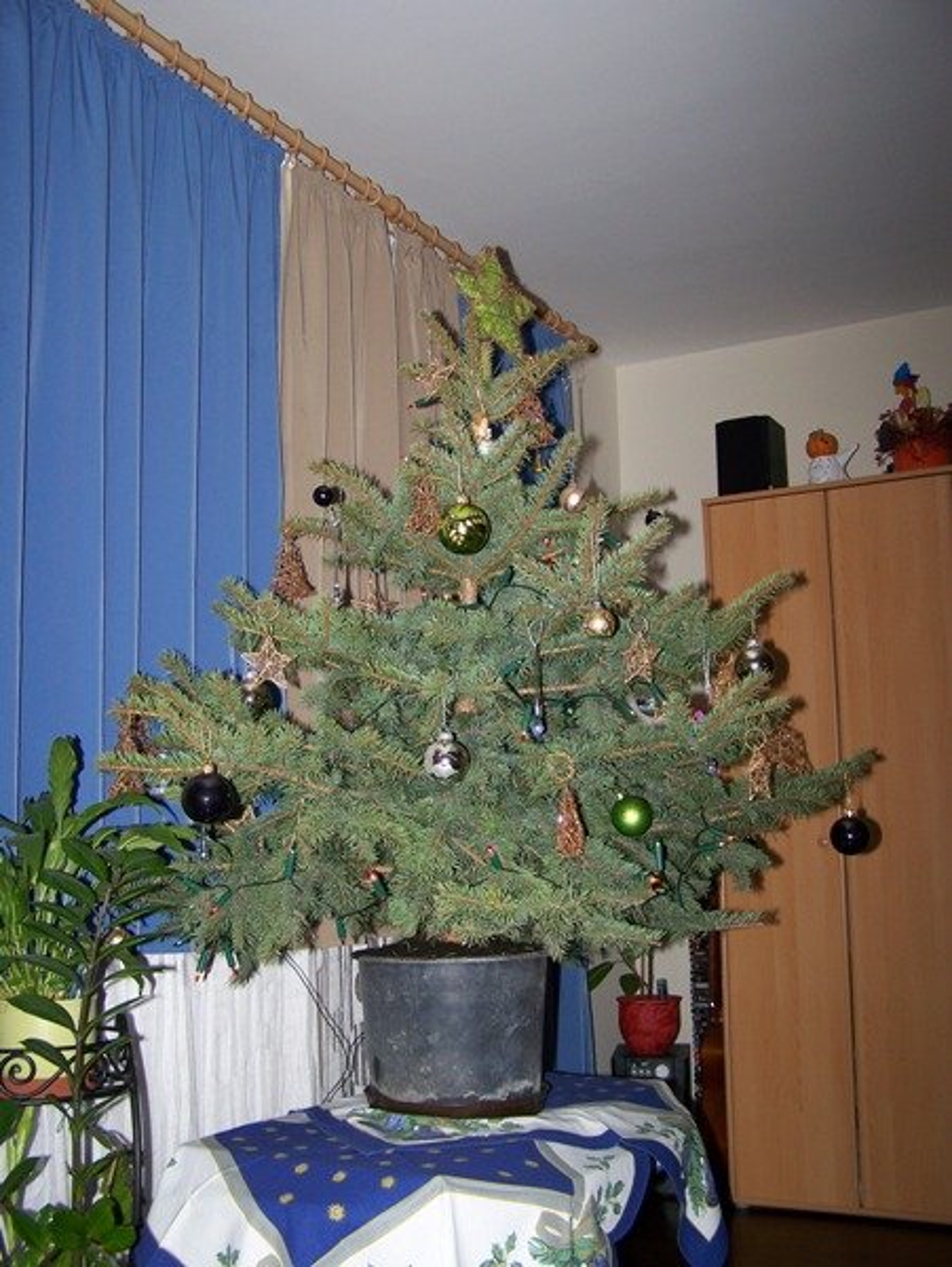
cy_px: 634
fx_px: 1391
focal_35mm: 38
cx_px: 476
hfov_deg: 37.8
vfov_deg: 48.9
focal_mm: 6.3
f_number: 2.8
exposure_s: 1/60
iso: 80
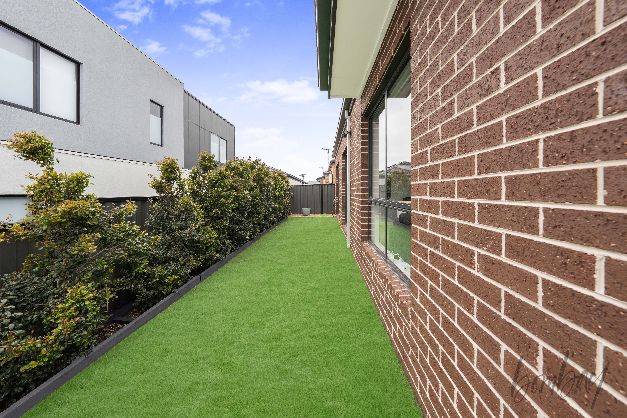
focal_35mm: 12
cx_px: 314
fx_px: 209
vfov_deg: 90.0
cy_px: 209
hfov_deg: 112.6
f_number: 8
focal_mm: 12
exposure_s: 1/80
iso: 125
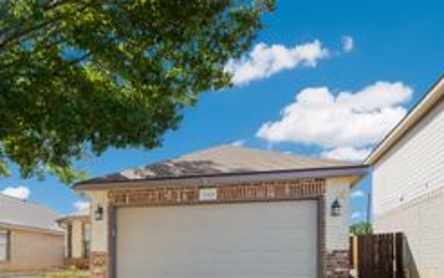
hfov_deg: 60.0
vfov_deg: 38.0
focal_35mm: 31
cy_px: 248
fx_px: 375
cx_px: 153
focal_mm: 10
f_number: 7.1
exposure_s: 1/250
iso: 800
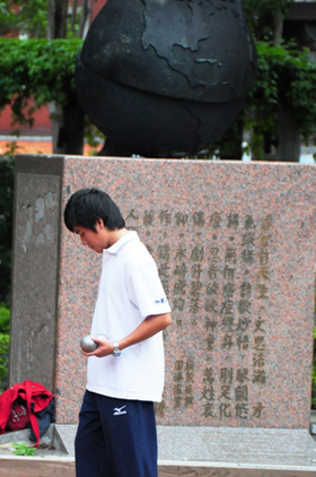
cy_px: 321
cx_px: 103
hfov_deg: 5.3
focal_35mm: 256
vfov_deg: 8.1
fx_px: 3382
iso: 1600
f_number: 5.3
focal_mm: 120
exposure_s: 1/1600
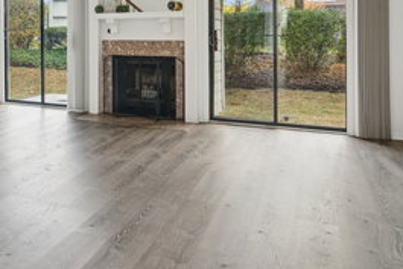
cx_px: 73
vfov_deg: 33.7
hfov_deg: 47.5
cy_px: 40
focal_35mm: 38
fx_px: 426
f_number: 8
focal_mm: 14
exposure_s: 1/15
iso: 200
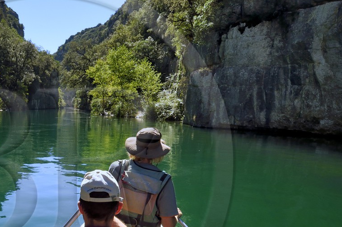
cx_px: 47
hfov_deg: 48.6
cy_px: 163
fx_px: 342
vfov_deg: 36.1
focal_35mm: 36
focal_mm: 17
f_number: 16
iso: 400
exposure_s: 1/160
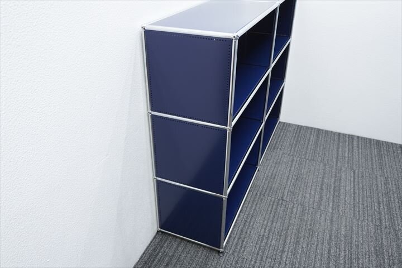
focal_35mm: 28
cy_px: 134
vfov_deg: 45.7
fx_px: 318
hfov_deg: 64.6
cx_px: 201
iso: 250
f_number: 4.5
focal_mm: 19
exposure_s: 1/30
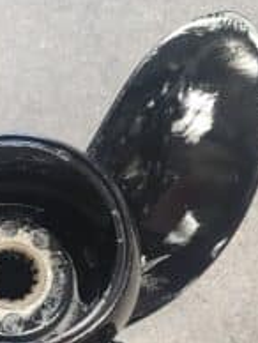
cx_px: 5
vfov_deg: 24.0
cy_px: 312
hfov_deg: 18.3
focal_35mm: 79
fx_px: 783
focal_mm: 6.4
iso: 1000
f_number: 1.8
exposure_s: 1/120
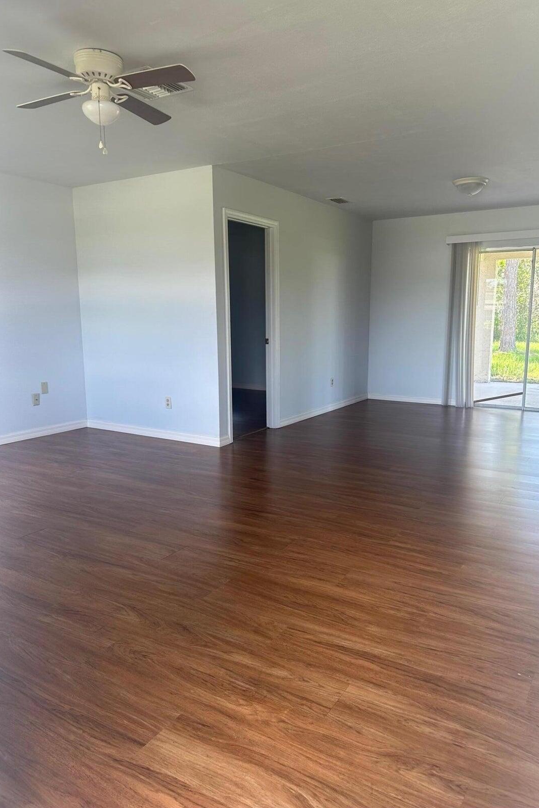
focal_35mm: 25
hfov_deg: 51.2
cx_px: 286
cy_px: 404
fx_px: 562
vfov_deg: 71.5
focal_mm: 6.86
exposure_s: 1/138
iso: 80
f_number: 1.78
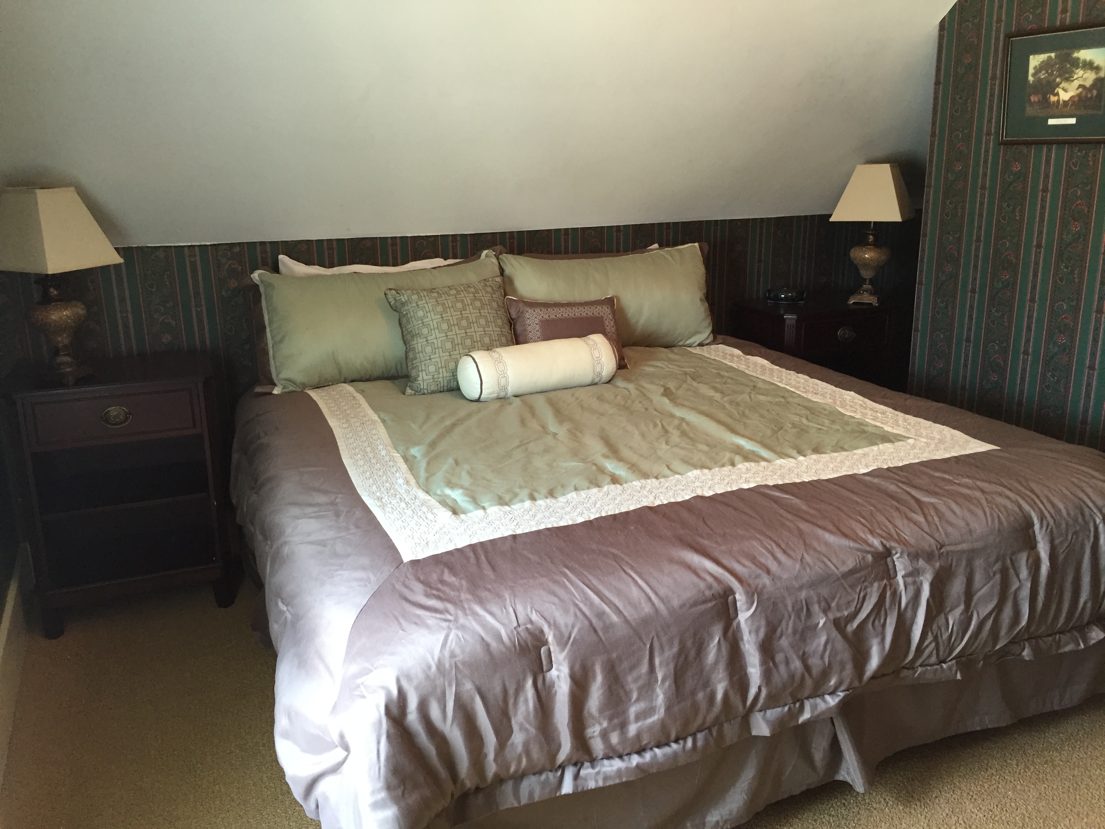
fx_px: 926
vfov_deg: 48.2
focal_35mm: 29
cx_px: 552
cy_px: 414
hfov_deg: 61.7
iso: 125
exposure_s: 1/30
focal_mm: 4.15
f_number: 2.2
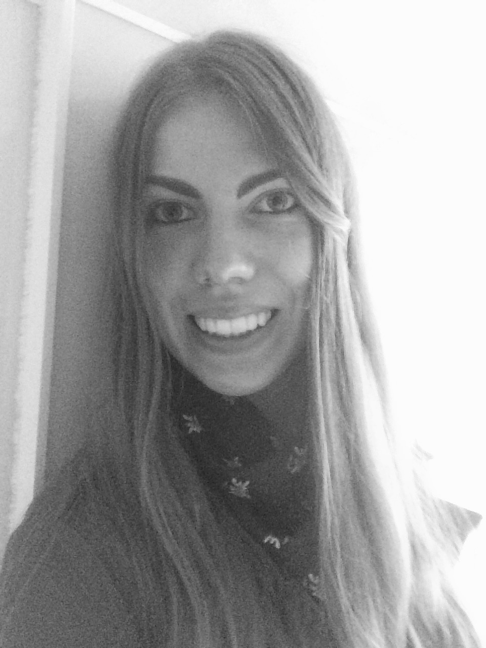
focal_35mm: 31
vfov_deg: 58.4
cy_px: 324
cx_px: 243
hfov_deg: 45.4
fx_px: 580
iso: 800
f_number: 2.4
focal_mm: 2.15
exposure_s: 1/17
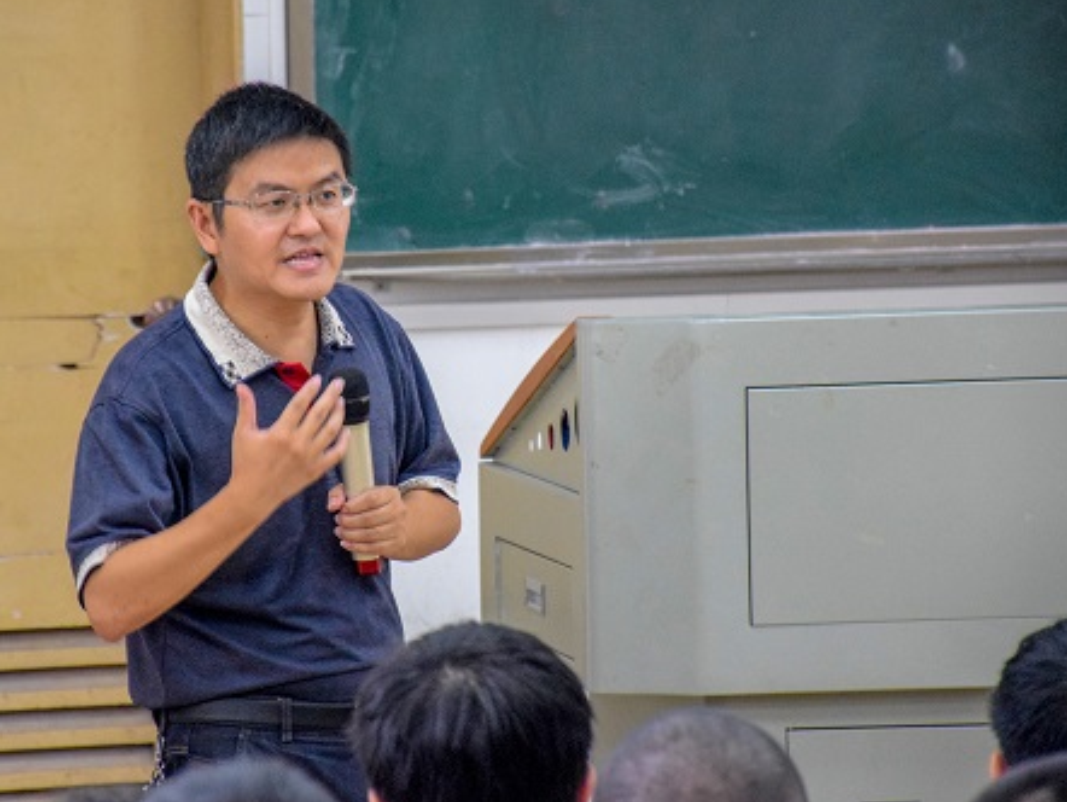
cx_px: 374
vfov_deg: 5.4
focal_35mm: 274
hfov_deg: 7.2
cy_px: 343
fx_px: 8450
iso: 4000
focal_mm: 140
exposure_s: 1/80
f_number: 5.6
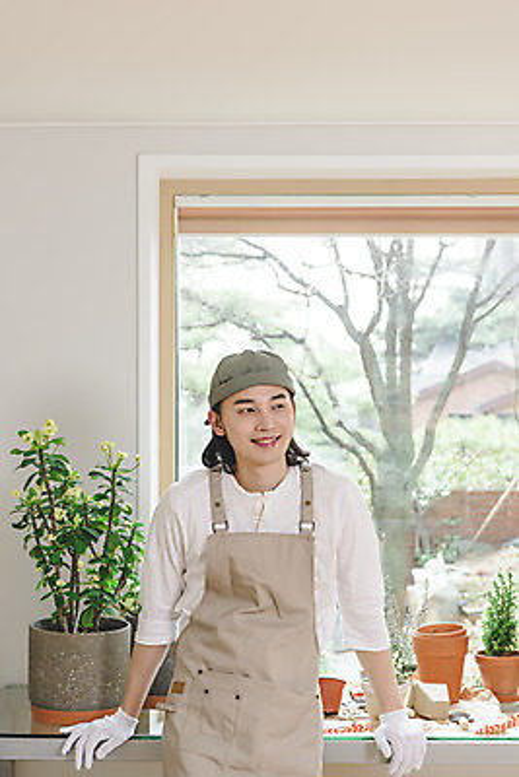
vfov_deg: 28.8
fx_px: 1512
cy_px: 388
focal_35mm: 70
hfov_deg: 19.5
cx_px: 260
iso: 320
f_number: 6.3
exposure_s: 1/125
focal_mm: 70
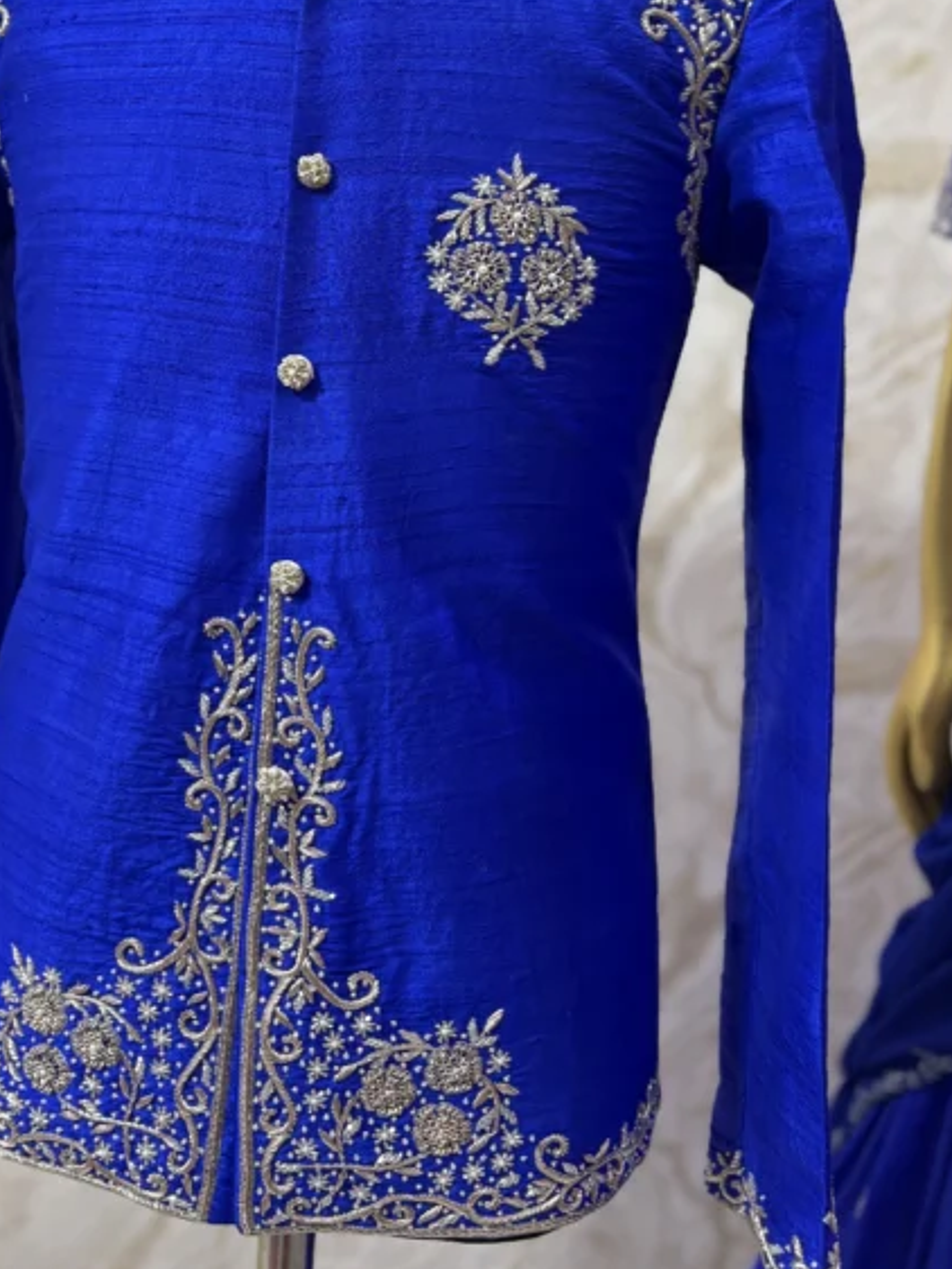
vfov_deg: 49.0
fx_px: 1356
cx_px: 302
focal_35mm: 37
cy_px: 397
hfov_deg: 38.2
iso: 80
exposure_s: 1/50
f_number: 1.6
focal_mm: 6
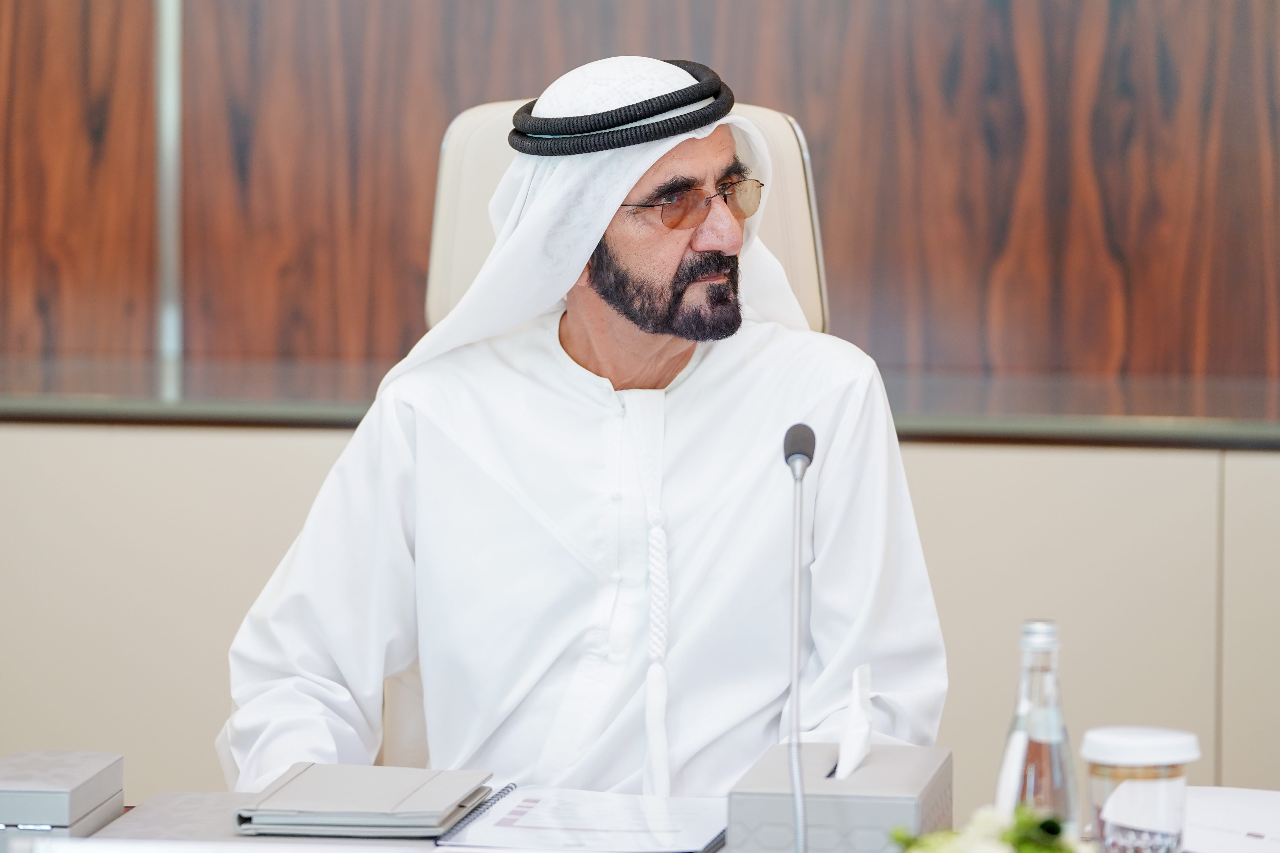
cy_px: 426
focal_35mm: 132
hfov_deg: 15.5
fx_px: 4693
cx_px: 640
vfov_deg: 10.4
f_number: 2.8
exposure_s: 1/250
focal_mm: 132
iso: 1000
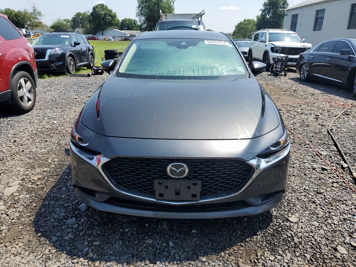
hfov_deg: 67.3
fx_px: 267
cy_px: 134
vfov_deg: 53.1
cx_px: 178
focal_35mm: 26
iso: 50
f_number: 1.5
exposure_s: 1/2500
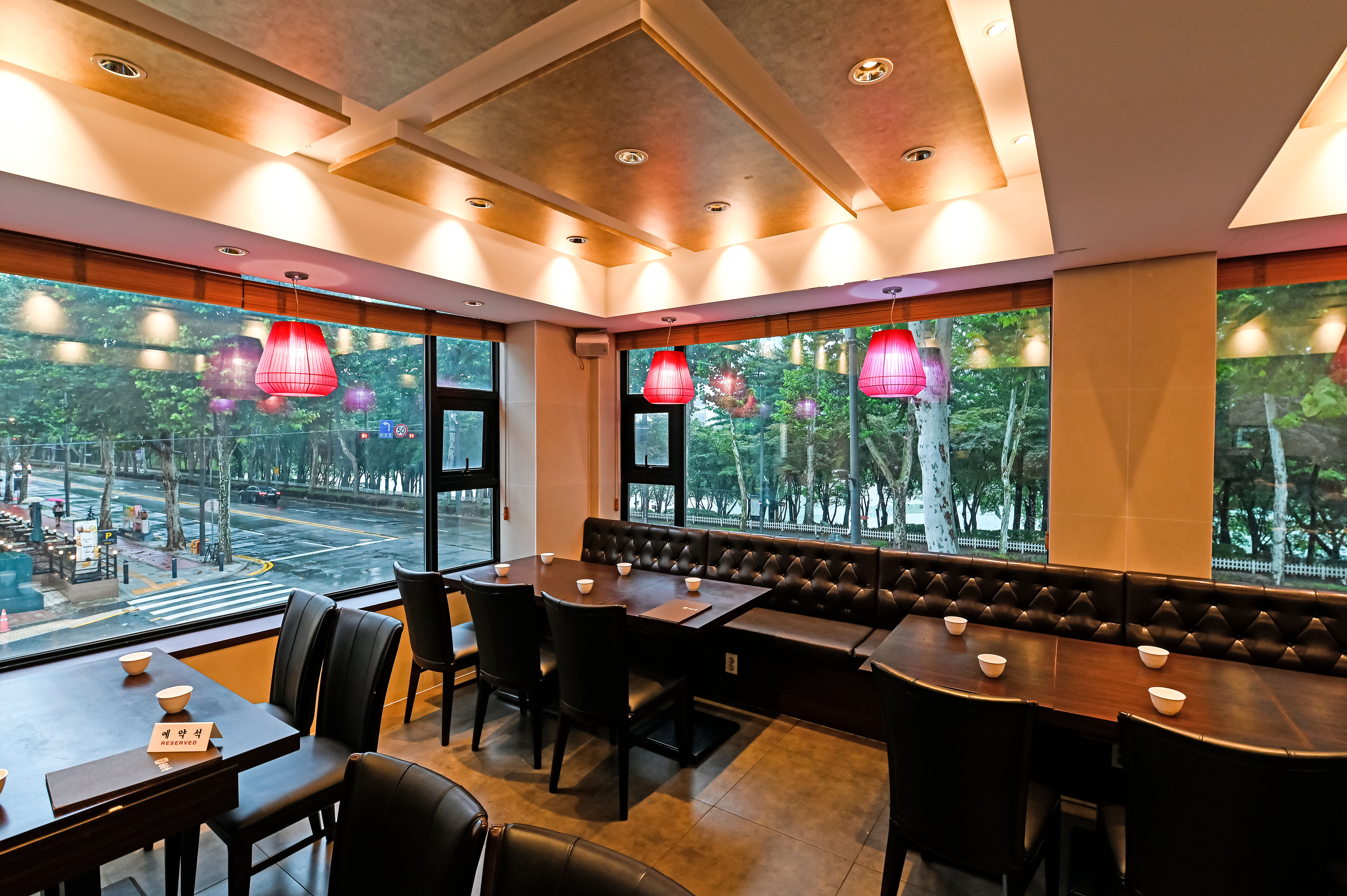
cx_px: 674
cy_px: 448
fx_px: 598
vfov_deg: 73.7
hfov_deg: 96.8
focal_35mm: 16
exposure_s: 1/40
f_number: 9
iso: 800
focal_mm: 16
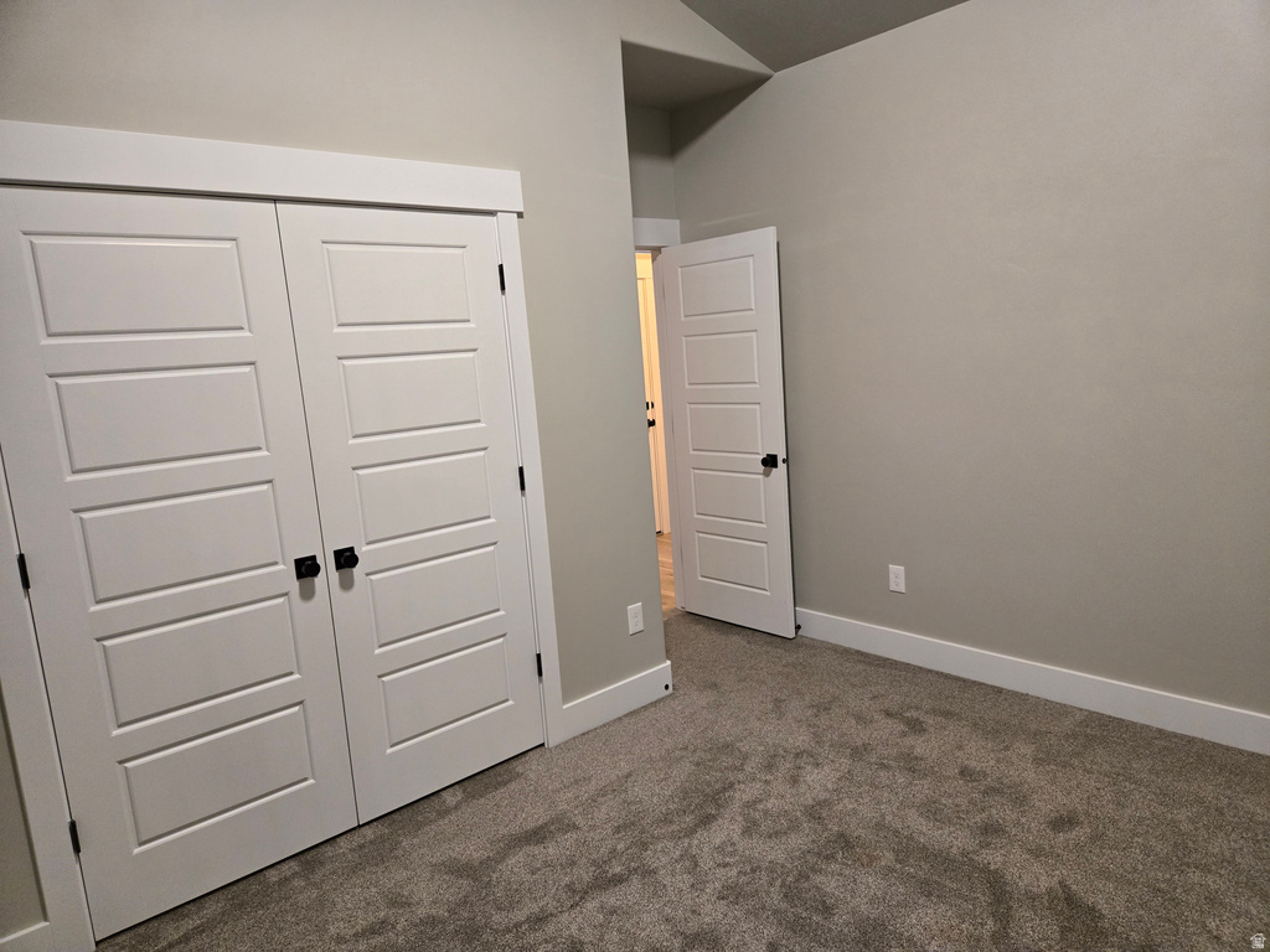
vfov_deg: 58.9
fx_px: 844
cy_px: 476
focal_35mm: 23
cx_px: 635
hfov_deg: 73.9
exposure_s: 1/120
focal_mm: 5.4
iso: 640
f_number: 1.8
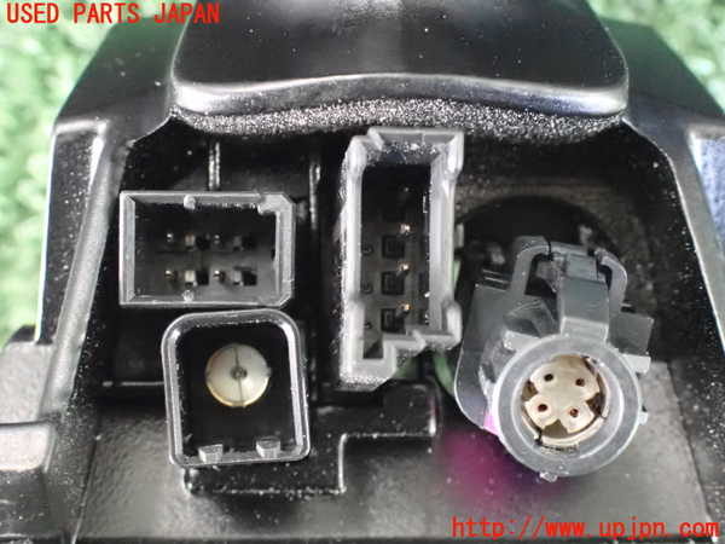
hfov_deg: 22.3
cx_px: 362
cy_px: 272
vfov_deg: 16.8
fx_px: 1843
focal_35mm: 88
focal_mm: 15.66
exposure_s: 1/40
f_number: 4.5
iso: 6400
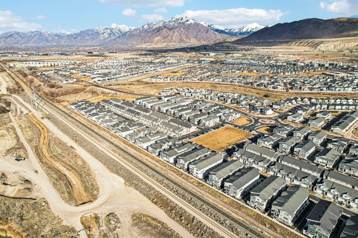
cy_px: 119
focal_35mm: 22
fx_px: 219
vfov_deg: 57.2
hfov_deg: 78.6
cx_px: 179
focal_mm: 8.4
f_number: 2.8
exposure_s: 1/90
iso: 100
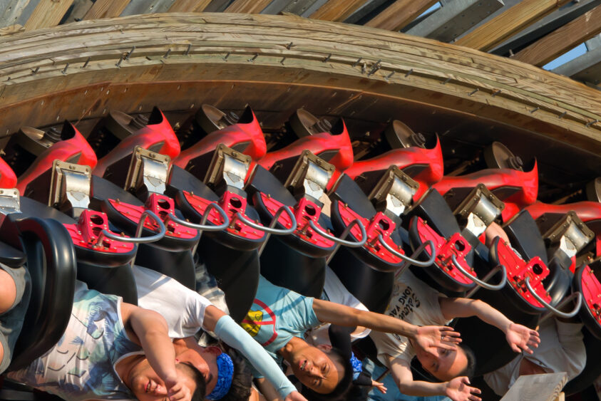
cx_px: 143
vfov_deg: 2.3
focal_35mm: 607
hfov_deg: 3.4
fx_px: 10138
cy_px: 301
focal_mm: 200
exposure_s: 1/1000
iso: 400
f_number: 8
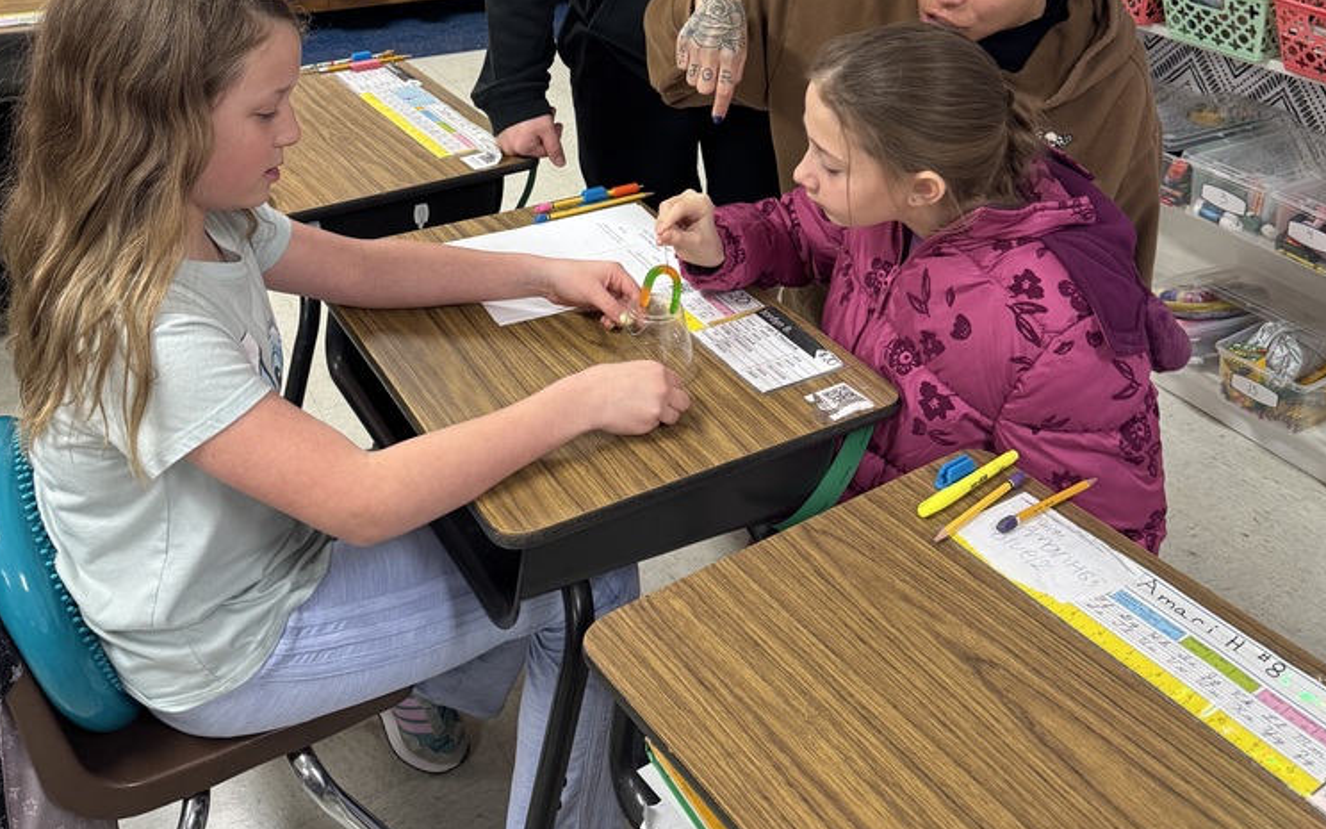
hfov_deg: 55.3
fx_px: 1265
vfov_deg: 34.5
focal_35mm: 35
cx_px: 659
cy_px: 107
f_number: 1.78
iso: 200
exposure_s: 1/60
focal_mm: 6.76
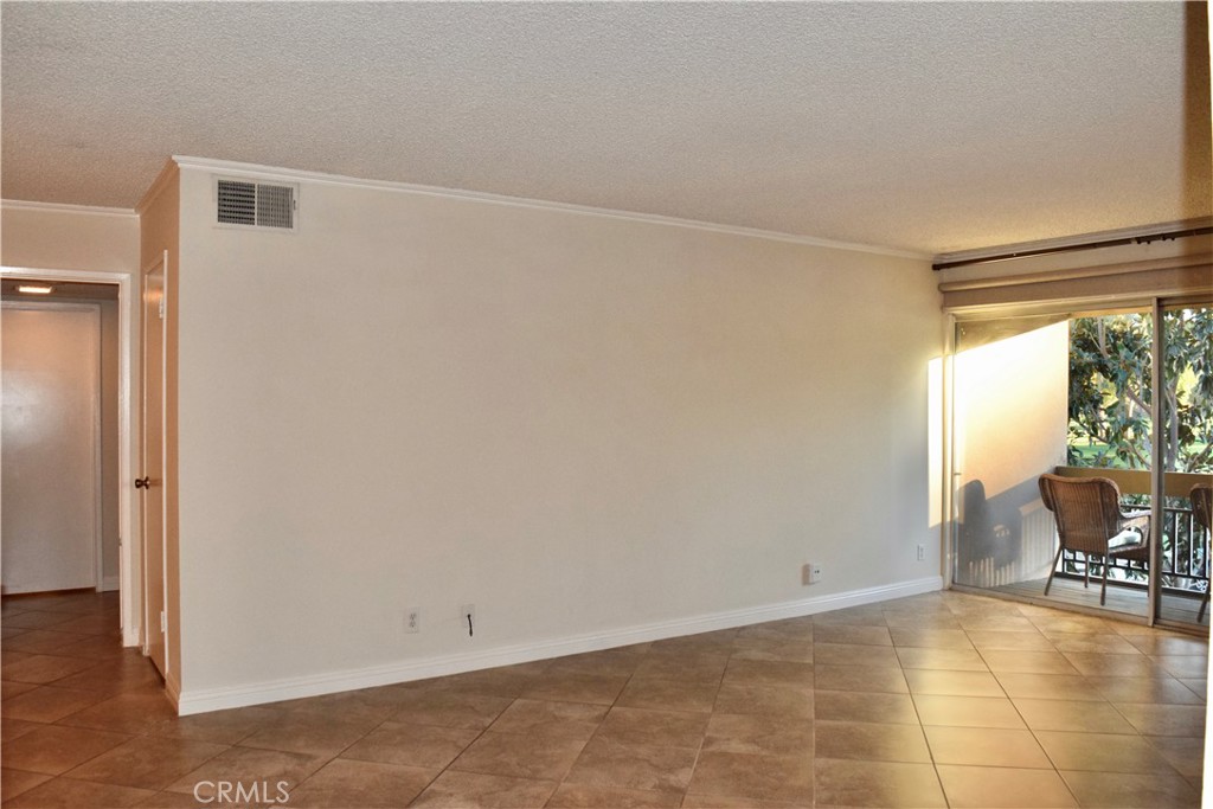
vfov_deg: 47.9
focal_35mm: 27
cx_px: 606
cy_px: 404
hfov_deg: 67.4
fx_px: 910
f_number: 5.6
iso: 800
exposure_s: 1/125
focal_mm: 18
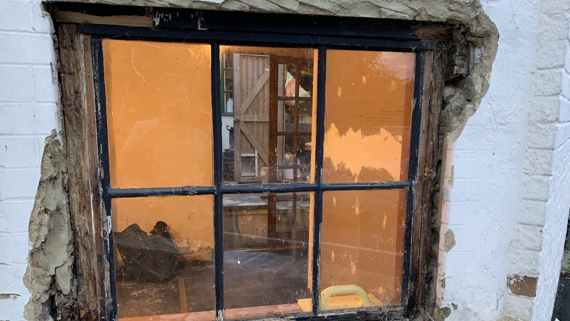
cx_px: 282
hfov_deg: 66.1
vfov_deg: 40.0
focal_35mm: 29
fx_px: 438
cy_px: 196
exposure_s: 1/60
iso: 250
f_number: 1.8
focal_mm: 4.25
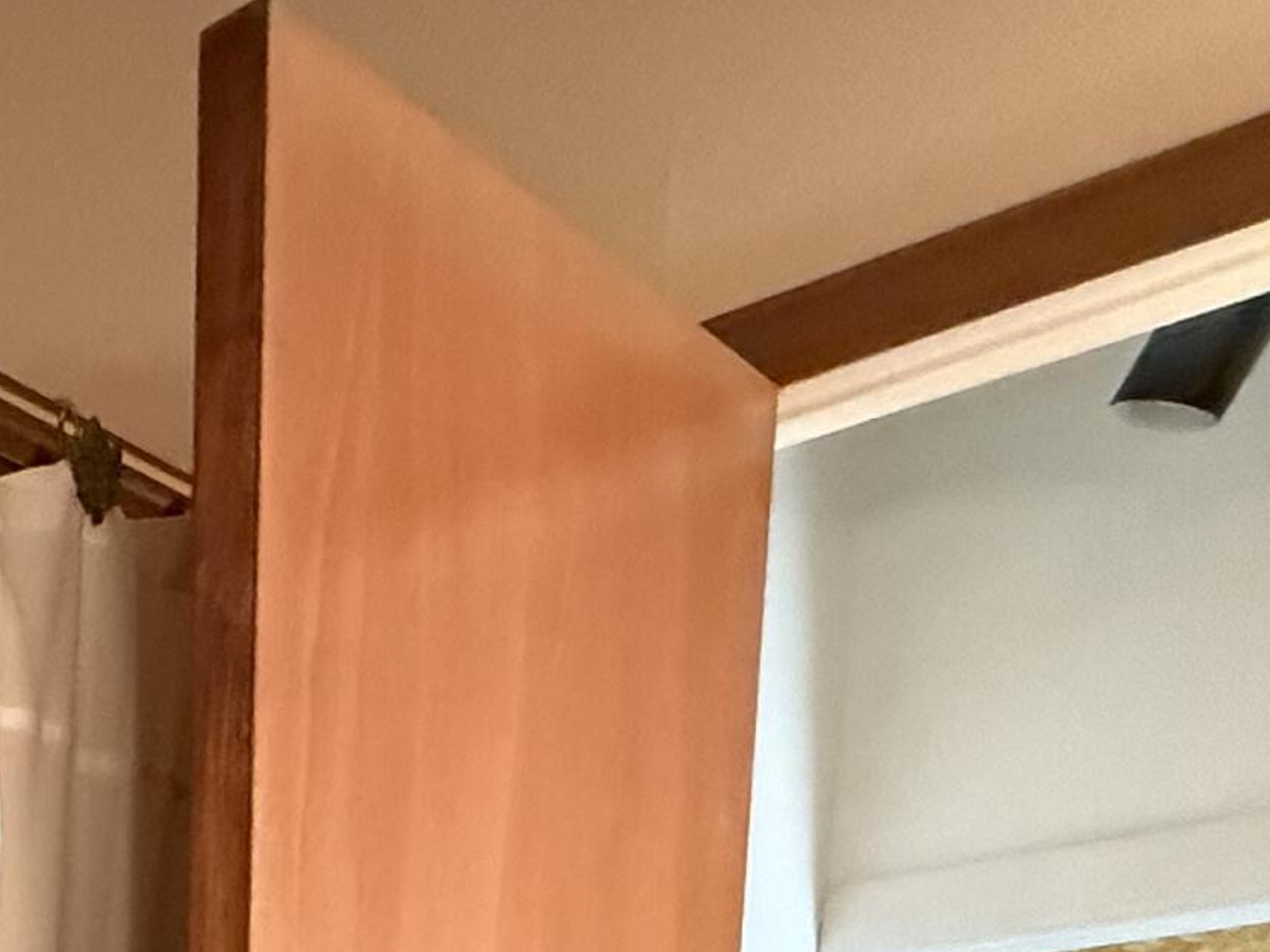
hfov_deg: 27.7
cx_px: -581
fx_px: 1834
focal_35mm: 50
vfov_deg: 21.2
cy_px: 1644
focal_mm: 2.22
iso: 800
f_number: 2.2
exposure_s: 1/60
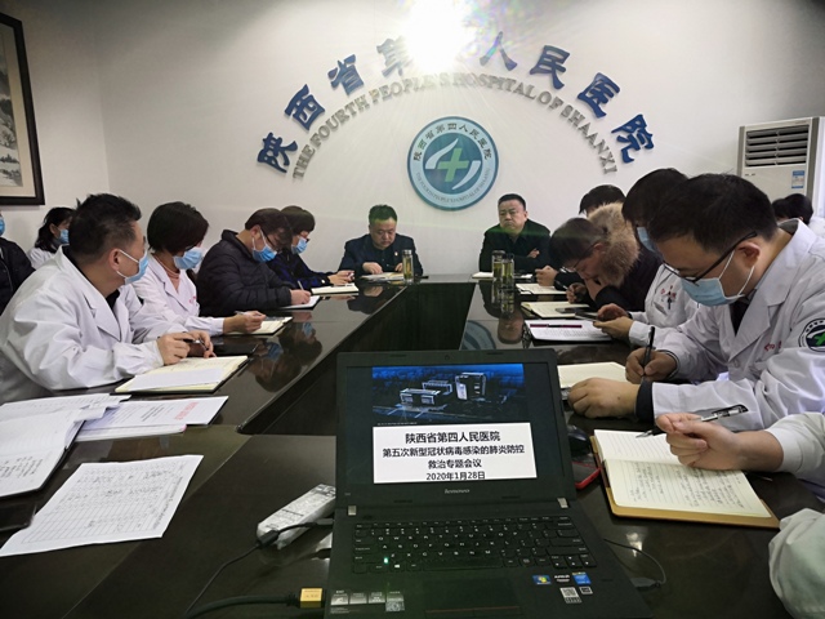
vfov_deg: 51.4
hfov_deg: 65.3
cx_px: 412
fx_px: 643
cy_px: 310
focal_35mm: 27
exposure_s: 1/50
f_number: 1.8
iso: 200
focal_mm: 3.95
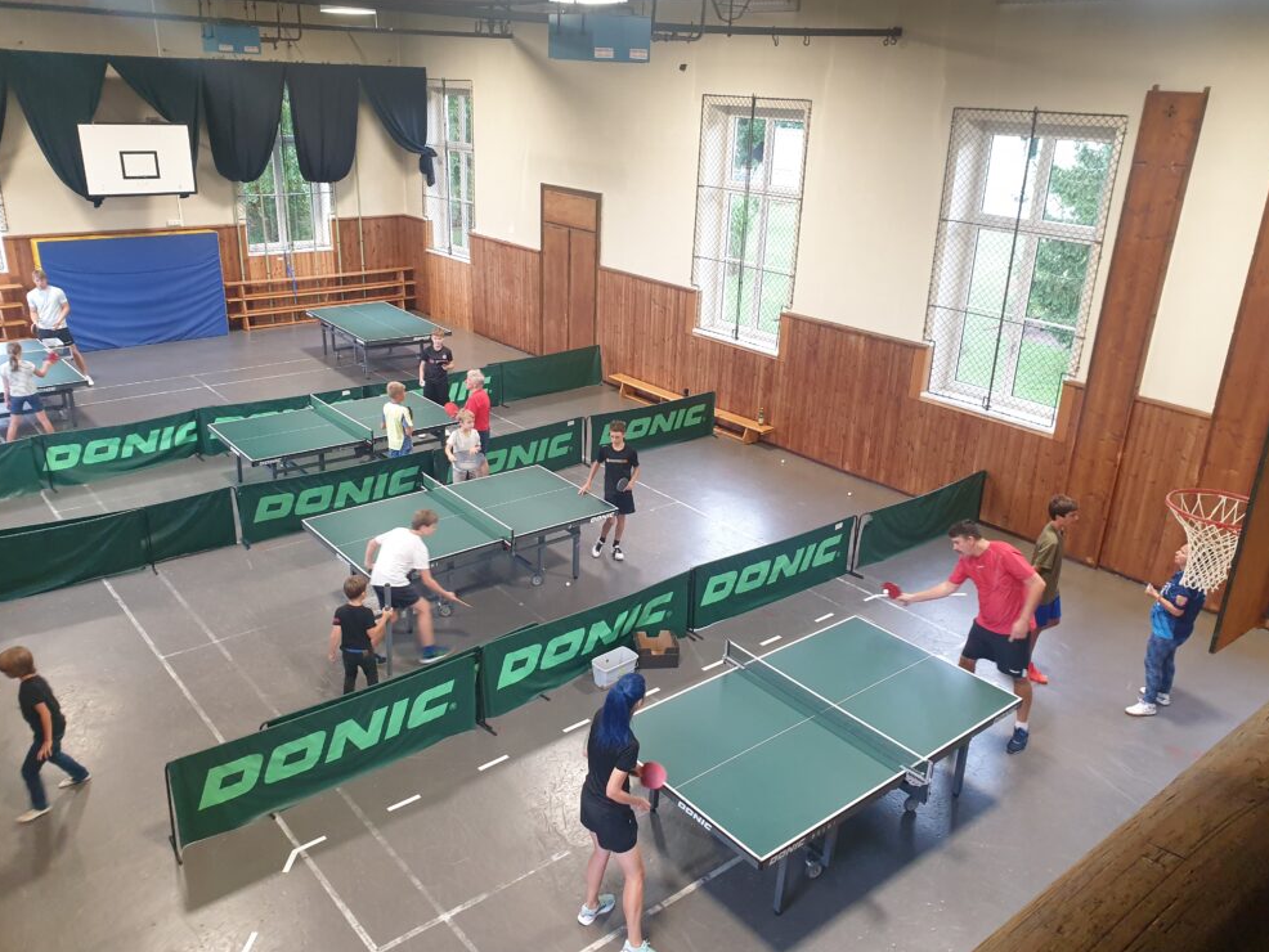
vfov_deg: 51.4
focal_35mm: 27
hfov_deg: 65.3
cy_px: 489
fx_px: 990
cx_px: 629
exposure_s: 1/50
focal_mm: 4.3
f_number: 2.4
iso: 250
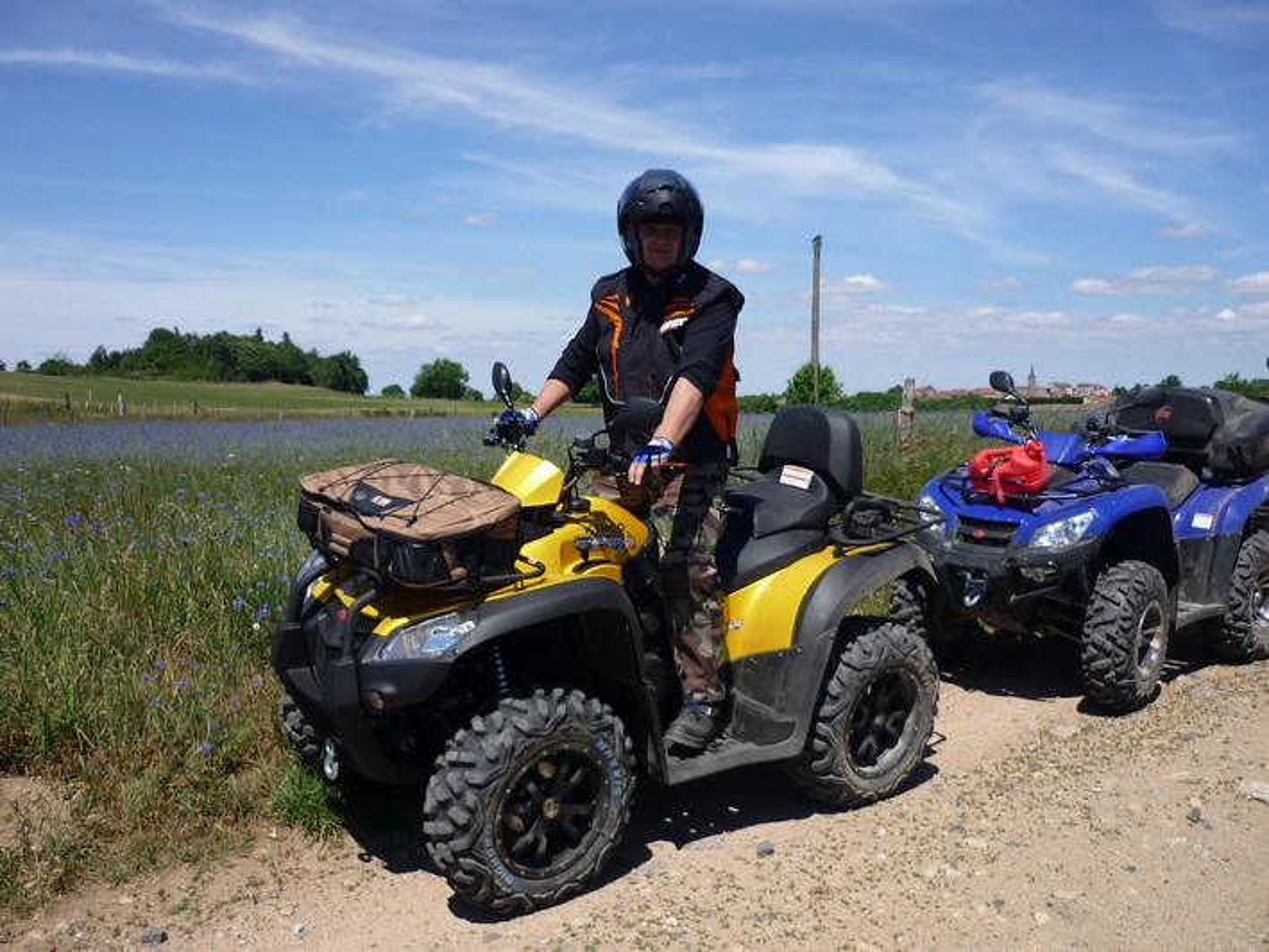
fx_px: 1210
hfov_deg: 55.3
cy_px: 476
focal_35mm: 33
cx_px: 634
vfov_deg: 43.0
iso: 80
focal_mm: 5.5
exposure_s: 1/200
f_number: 8
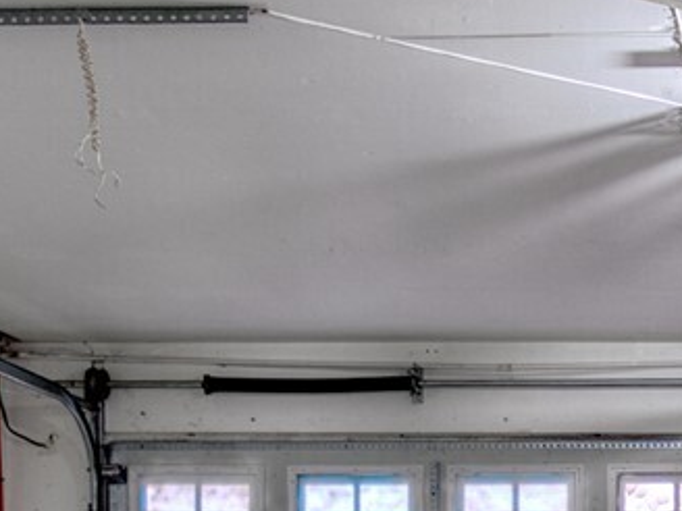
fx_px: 1537
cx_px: 726
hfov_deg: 23.6
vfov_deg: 17.1
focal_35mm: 78
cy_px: 765
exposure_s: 1
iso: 200
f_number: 6.3
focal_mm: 8
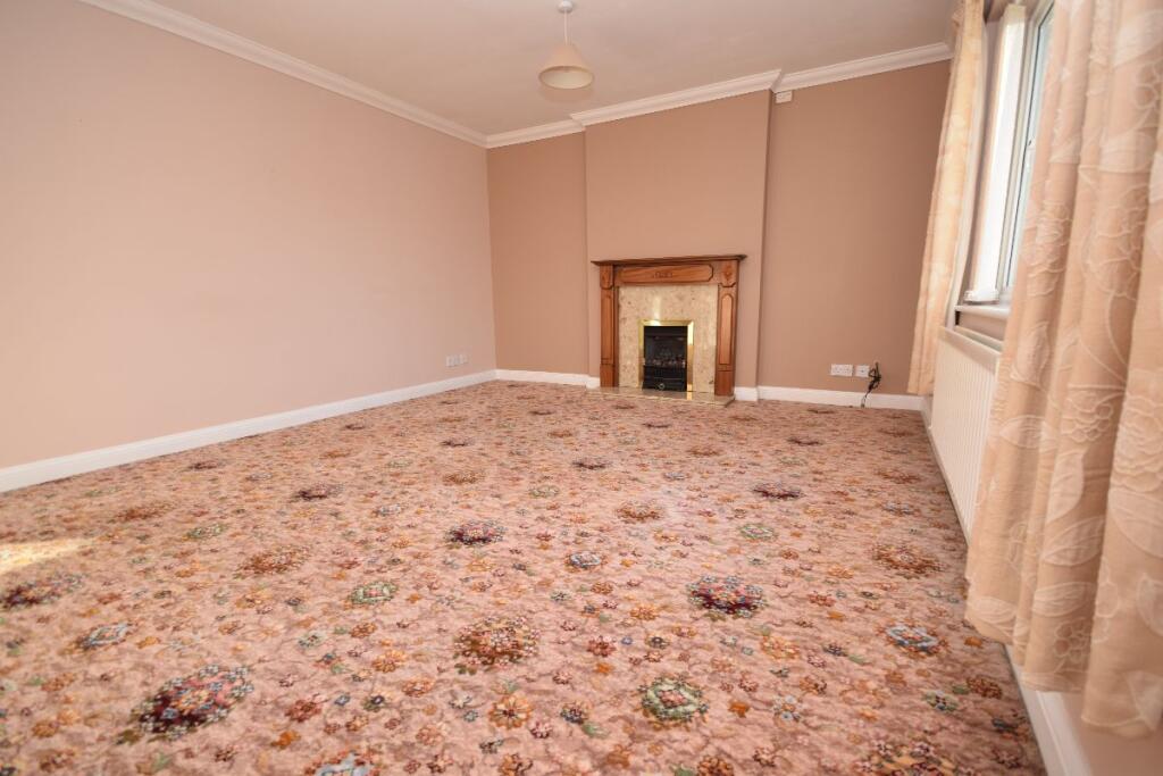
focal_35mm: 16
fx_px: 533
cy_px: 388
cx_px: 582
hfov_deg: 95.0
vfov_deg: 72.1
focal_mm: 11
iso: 100
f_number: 4.2
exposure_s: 1/60
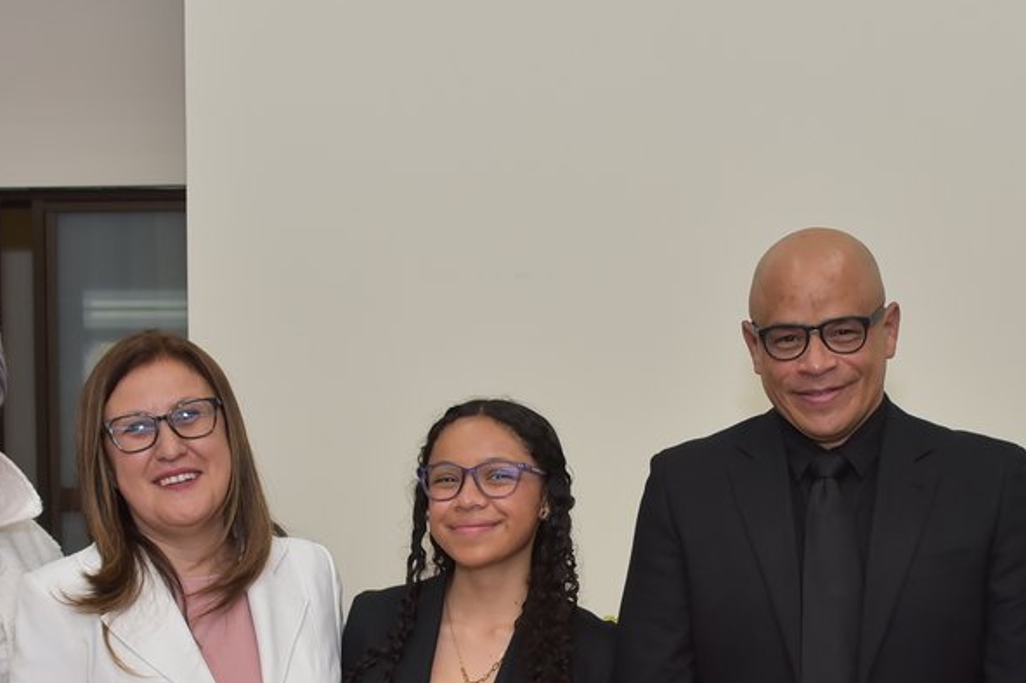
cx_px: 626
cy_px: 615
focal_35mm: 71
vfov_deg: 18.8
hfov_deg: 28.4
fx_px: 2022
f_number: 6.3
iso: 800
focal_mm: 35
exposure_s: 1/100
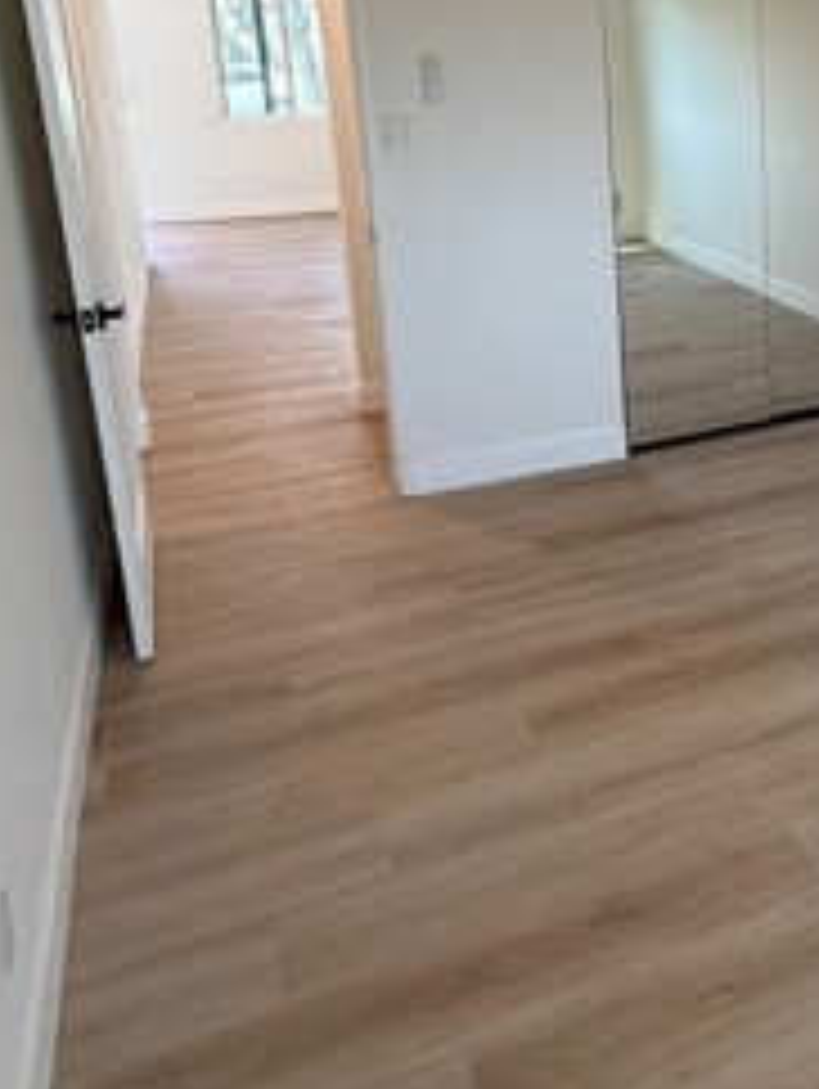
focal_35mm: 37
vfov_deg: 48.7
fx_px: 1165
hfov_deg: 35.3
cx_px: 806
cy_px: 315
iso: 125
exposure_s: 1/124
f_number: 2.2
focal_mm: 2.22
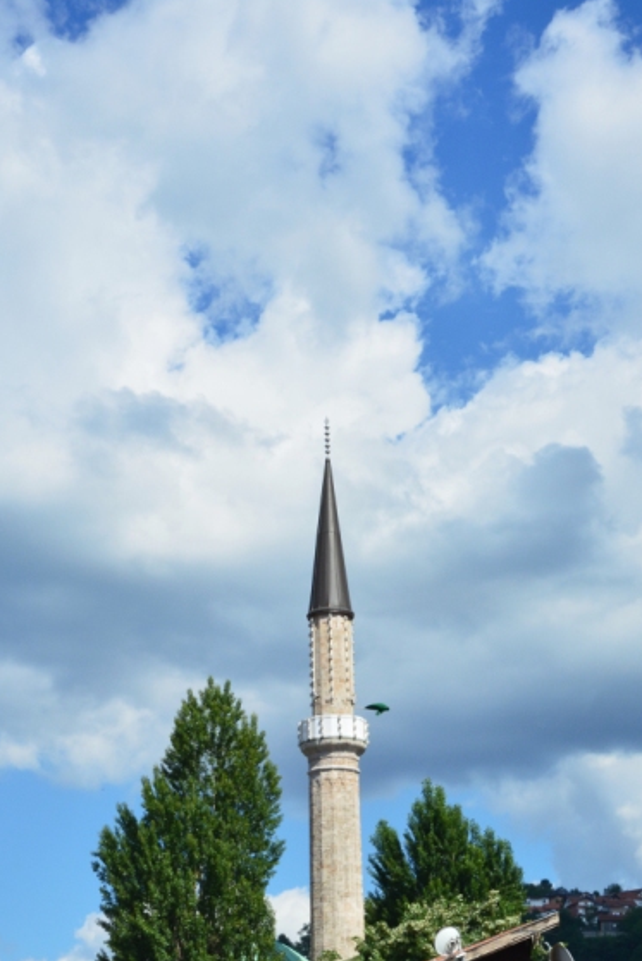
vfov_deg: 22.5
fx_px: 2352
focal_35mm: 88
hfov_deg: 15.5
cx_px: 157
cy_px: 872
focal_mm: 32
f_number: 16
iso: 400
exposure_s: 1/200
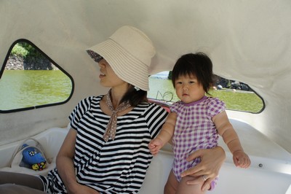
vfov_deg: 47.9
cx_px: 146
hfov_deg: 67.4
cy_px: 97
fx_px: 218
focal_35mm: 27
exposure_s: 1/200
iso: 200
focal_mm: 18
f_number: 7.1
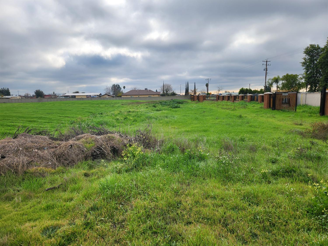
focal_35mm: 23
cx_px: 164
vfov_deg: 58.9
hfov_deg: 73.9
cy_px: 123
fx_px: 218
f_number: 1.8
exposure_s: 1/1742
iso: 20
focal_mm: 5.4
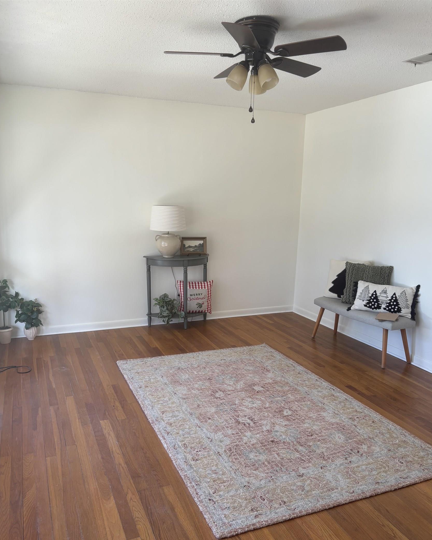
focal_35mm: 28
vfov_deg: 62.1
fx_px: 447
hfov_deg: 51.5
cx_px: 220
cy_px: 298
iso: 64
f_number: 1.6
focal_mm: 5.96
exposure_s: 1/120
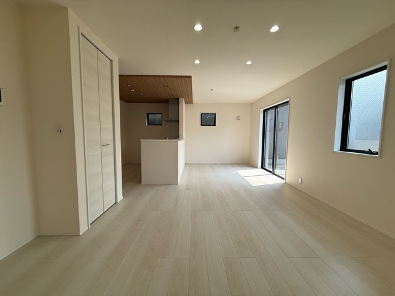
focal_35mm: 14
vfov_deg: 85.7
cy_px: 148
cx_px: 198
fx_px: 160
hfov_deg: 102.1
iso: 80
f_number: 2.2
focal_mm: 2.22
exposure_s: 1/461
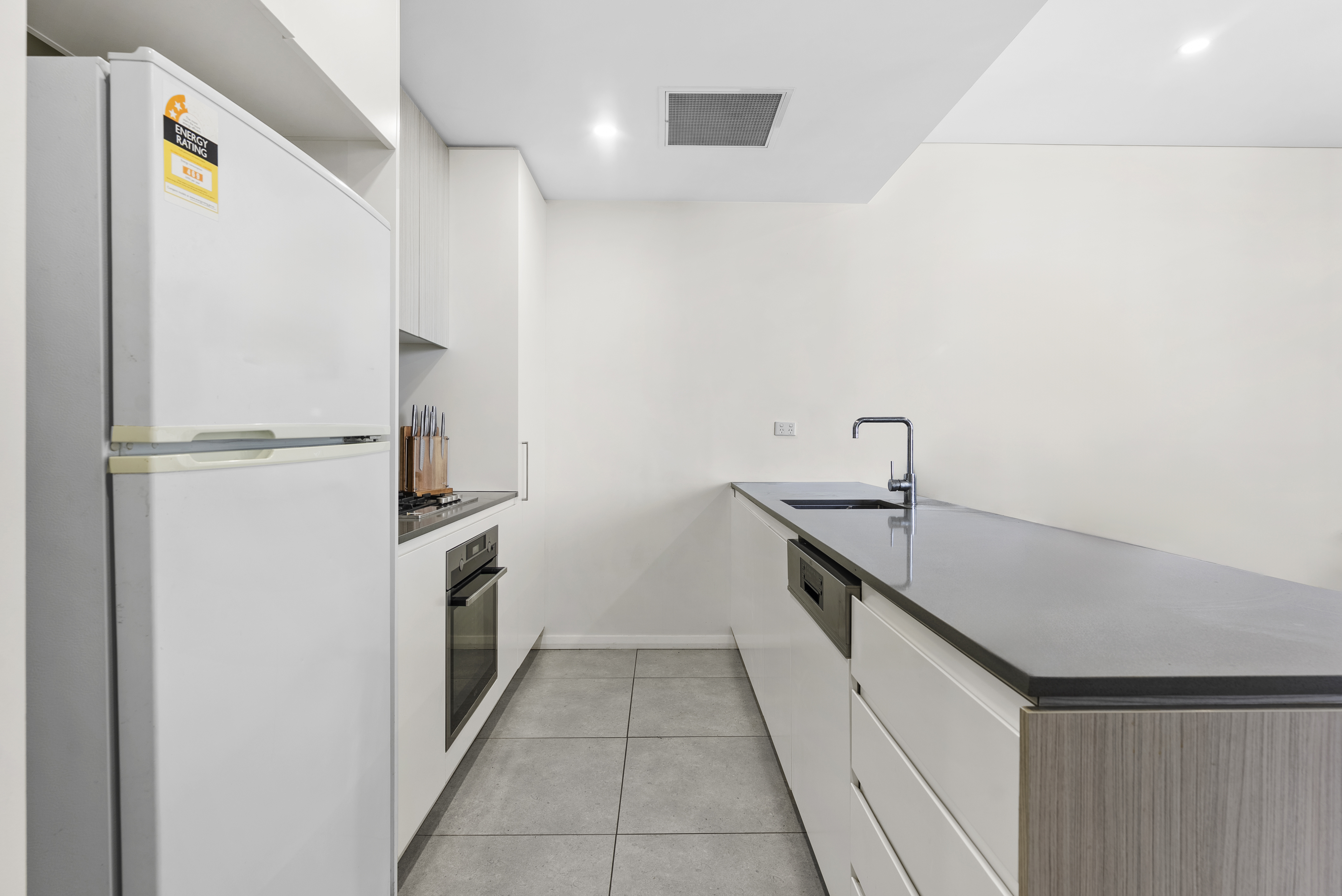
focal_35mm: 17
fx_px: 638
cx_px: 671
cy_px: 448
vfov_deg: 70.2
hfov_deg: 92.9
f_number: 8
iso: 100
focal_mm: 17.1
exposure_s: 1/2.5
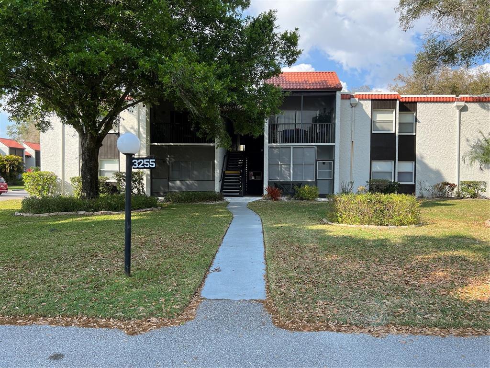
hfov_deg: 67.3
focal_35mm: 26
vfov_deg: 53.1
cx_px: 245
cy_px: 184
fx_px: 368
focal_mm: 5.7
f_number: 1.5
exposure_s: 1/1209
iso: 50
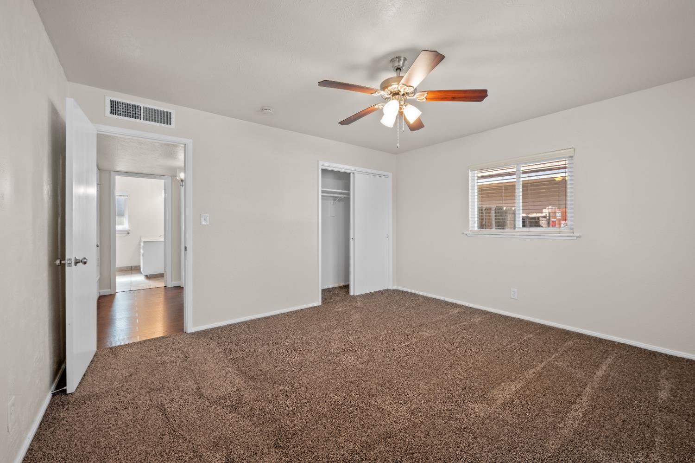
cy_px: 232
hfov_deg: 104.3
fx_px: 270
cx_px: 348
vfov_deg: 81.1
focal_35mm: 14
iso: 250
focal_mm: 14
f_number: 9
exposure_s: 1/2.5
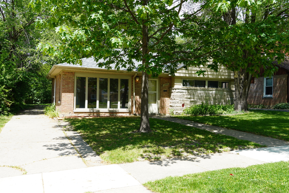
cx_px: 144
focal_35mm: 36
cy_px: 96
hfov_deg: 53.1
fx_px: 289
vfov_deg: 36.9
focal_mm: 24
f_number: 7.1
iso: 100
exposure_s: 1/100
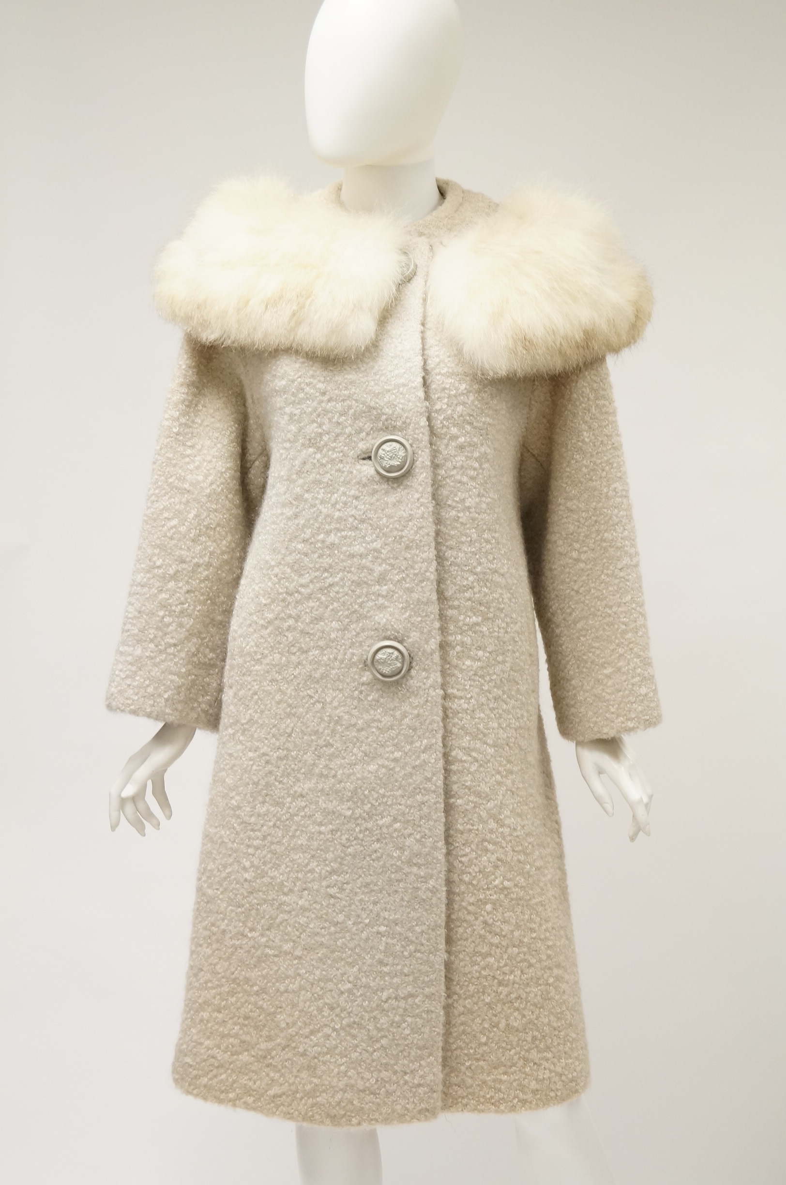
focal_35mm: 52
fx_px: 1725
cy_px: 592
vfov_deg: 37.9
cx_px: 393
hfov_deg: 25.7
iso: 1250
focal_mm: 35
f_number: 5
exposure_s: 1/60
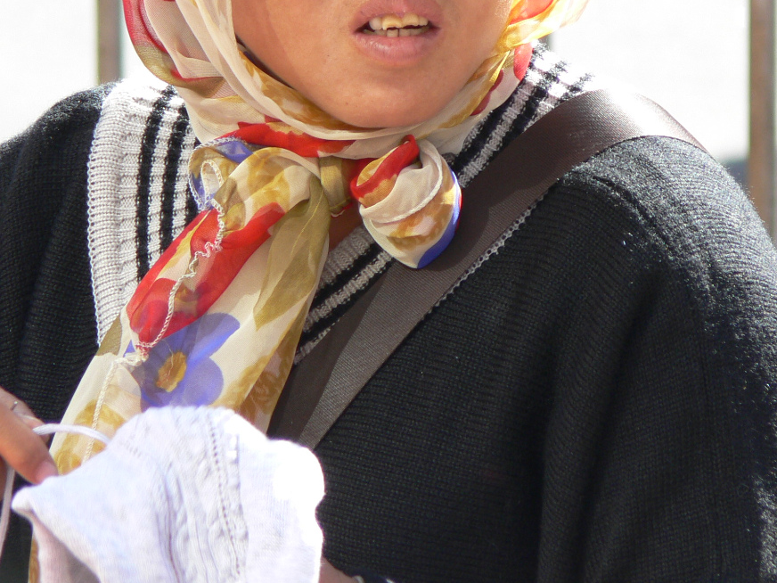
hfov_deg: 2.7
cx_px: 292
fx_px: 16476
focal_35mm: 734
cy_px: 85
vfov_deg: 2.0
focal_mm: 84.6
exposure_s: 1/125
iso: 80
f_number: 4.5
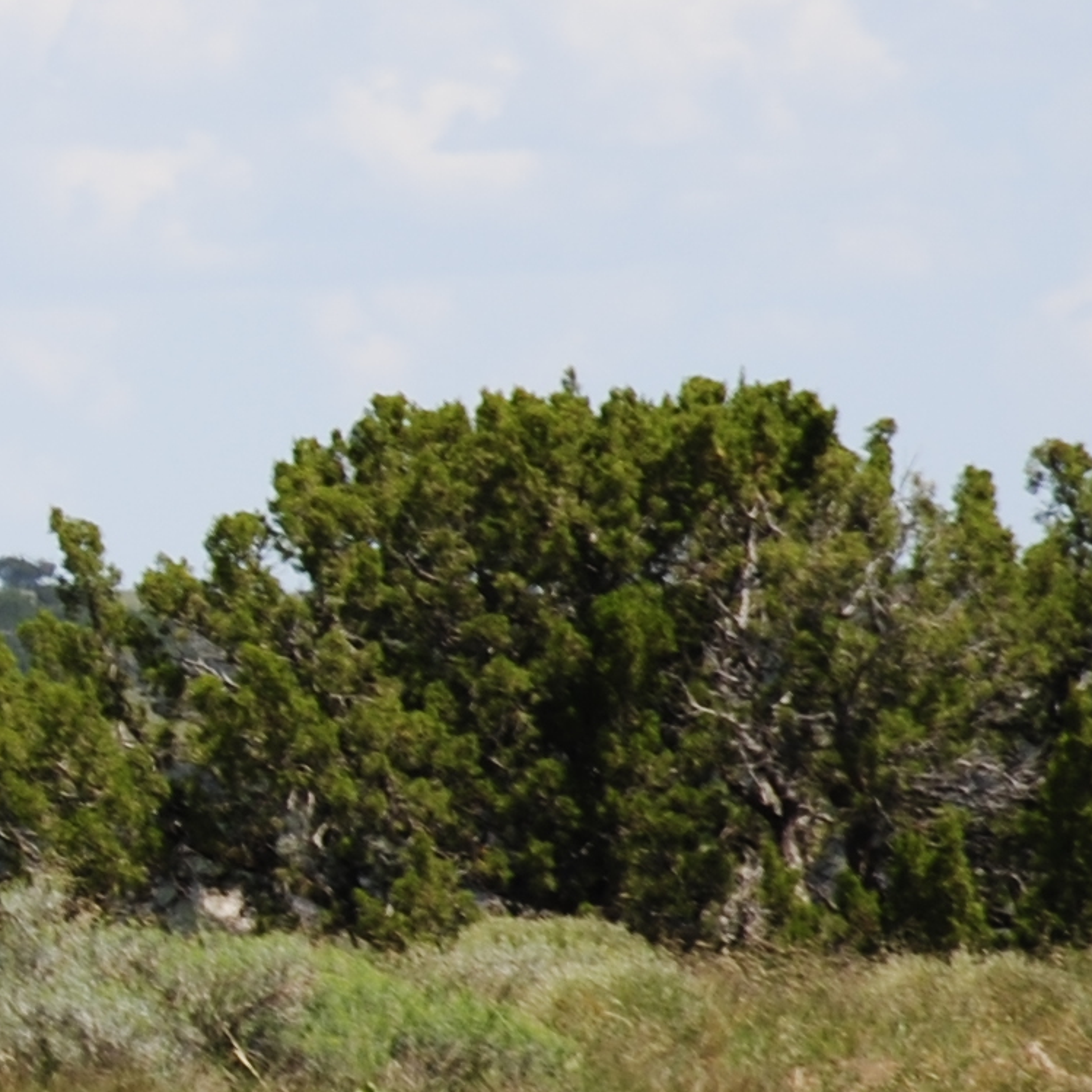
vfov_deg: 1.5
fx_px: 41194
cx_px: -1716
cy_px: 477
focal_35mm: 1154
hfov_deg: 1.5
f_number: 10
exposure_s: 1/250
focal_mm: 175
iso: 100
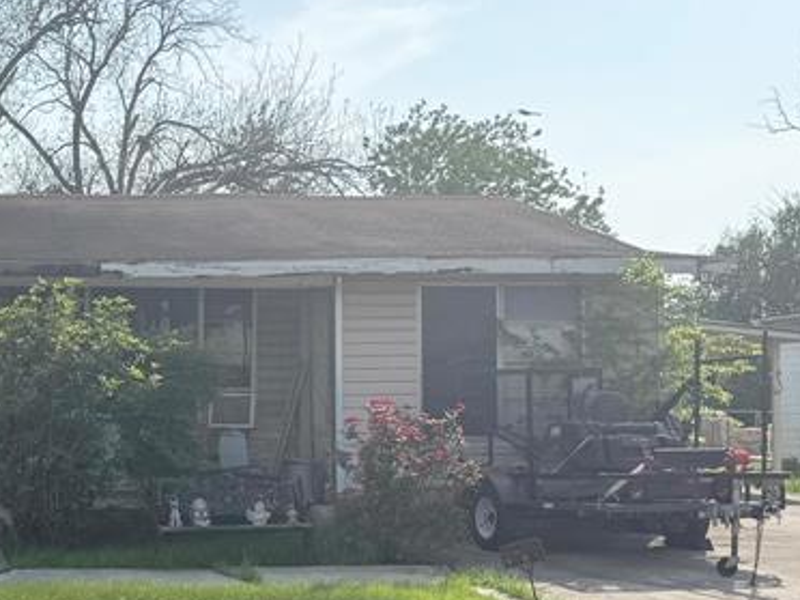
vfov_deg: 22.1
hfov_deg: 27.8
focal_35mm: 66
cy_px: 424
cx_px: 17
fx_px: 1525
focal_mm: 6.76
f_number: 1.78
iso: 80
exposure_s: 1/12346
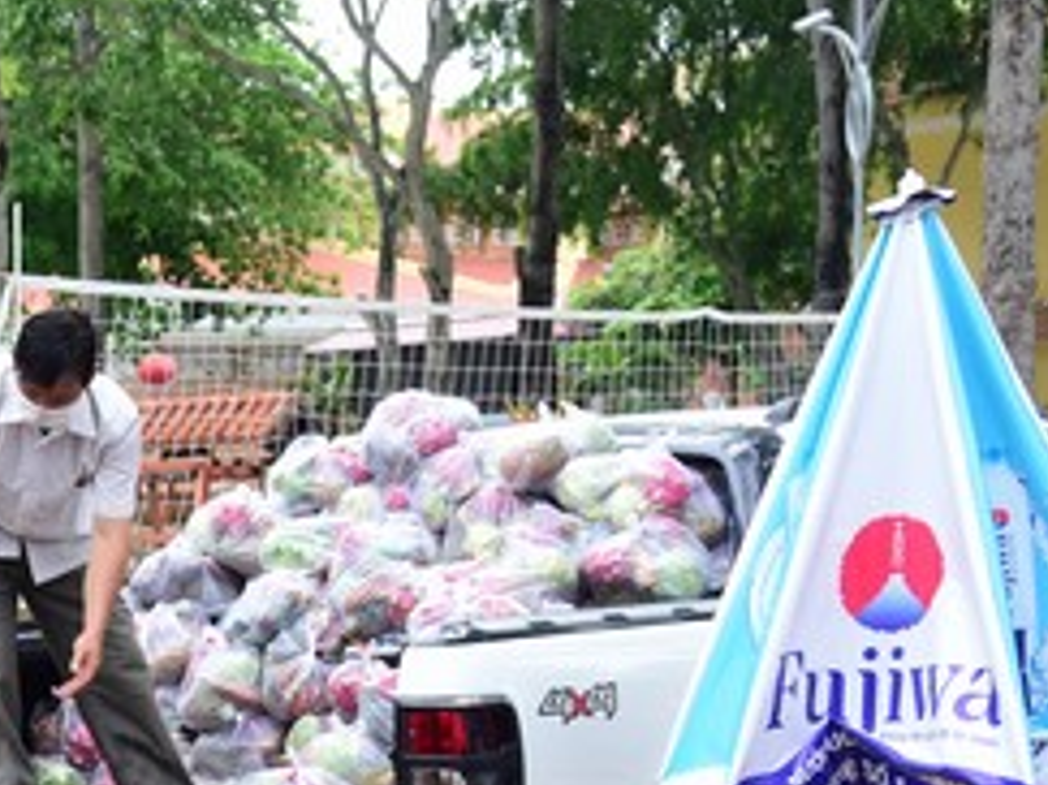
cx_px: -254
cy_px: 768
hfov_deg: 20.2
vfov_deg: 16.1
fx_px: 2723
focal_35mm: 90
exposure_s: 1/200
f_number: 5.6
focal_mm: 35
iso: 400
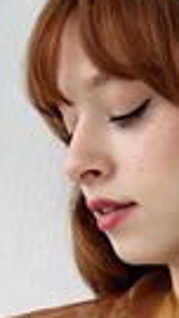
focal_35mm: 207
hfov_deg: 5.8
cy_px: 444
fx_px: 1746
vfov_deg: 10.1
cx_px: 294
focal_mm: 6.86
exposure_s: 1/246
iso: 80
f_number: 1.78
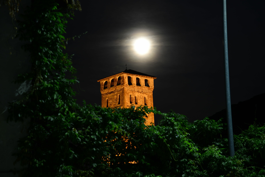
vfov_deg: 16.1
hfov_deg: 23.9
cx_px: 132
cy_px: 88
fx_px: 626
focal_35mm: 85
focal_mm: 85
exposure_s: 3
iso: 200
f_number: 5.6
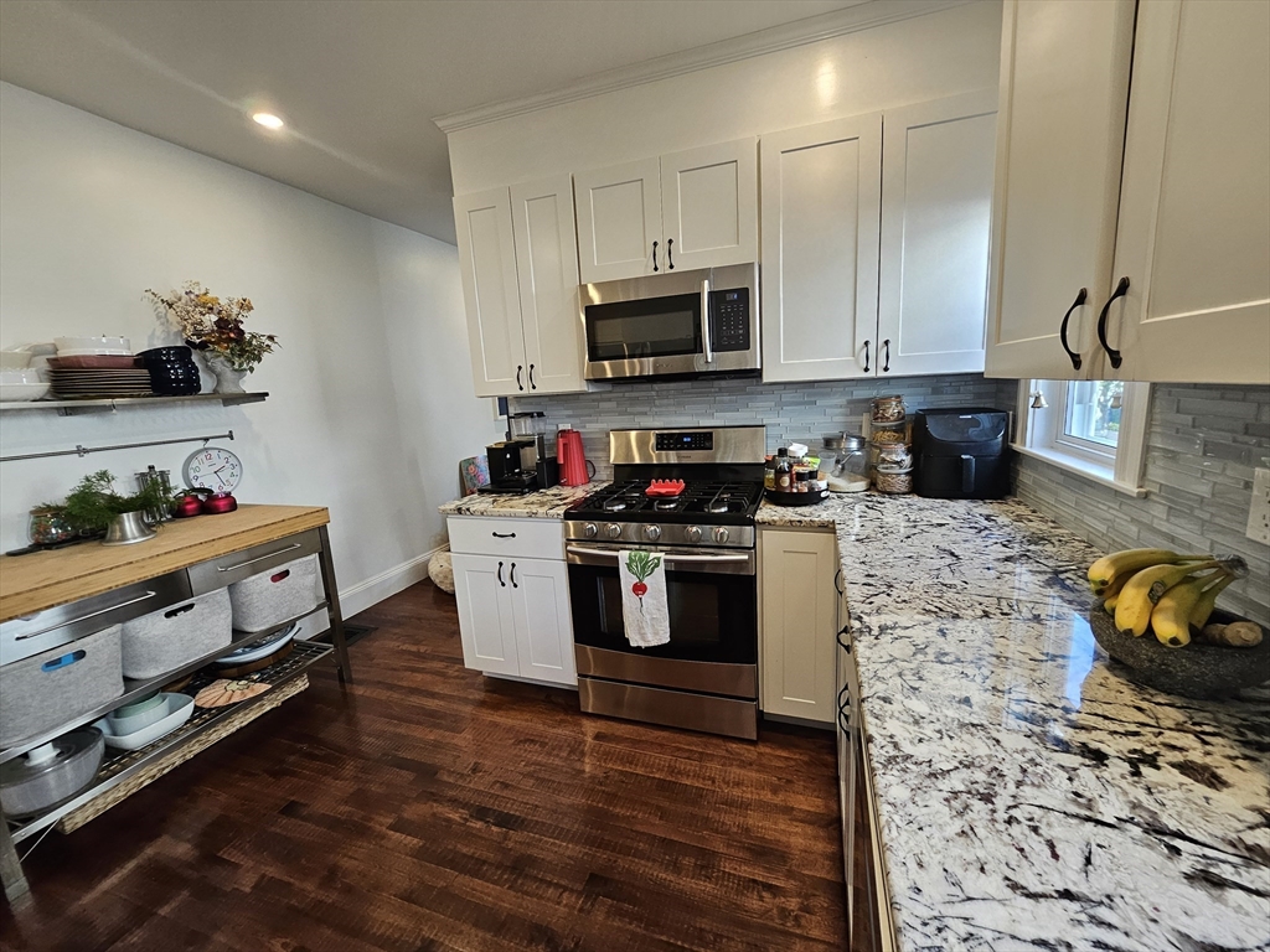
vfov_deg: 89.9
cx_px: 635
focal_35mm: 13
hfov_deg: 106.2
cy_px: 476
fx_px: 477
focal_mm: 1.7
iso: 125
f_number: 2.2
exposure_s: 1/60
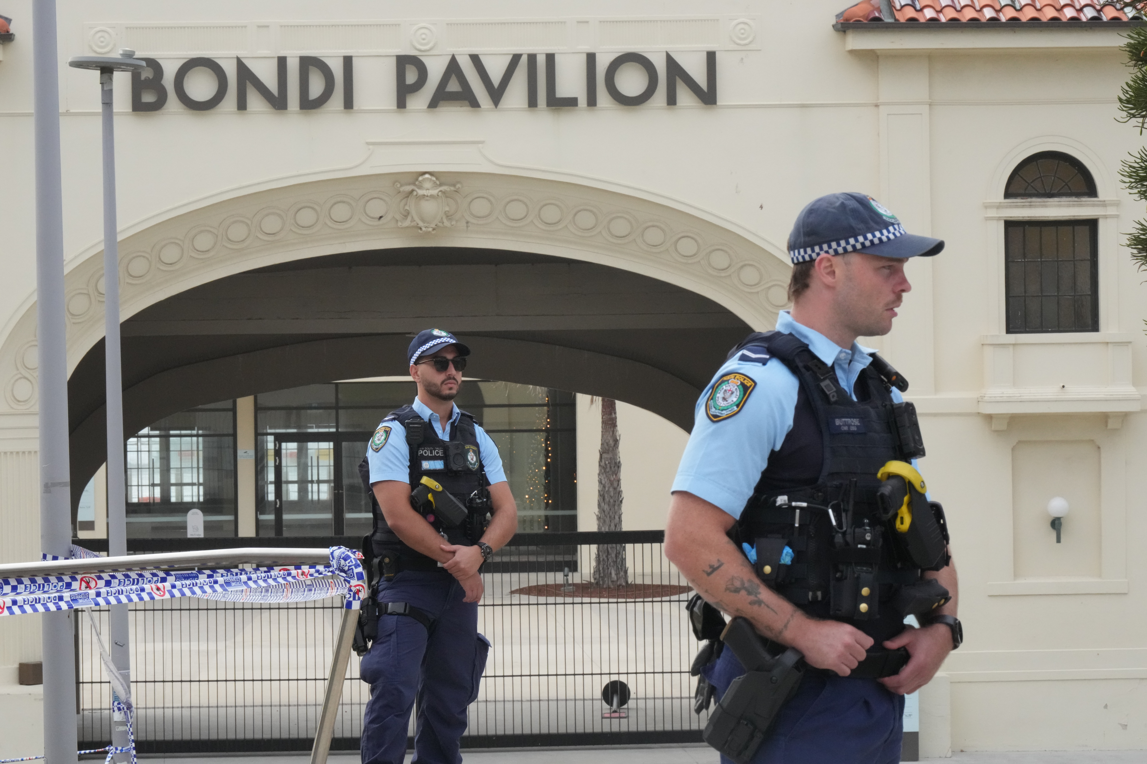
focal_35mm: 153
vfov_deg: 9.0
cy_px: 382
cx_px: 574
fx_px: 4874
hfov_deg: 13.4
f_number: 22
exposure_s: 1/320
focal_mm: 153
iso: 6400
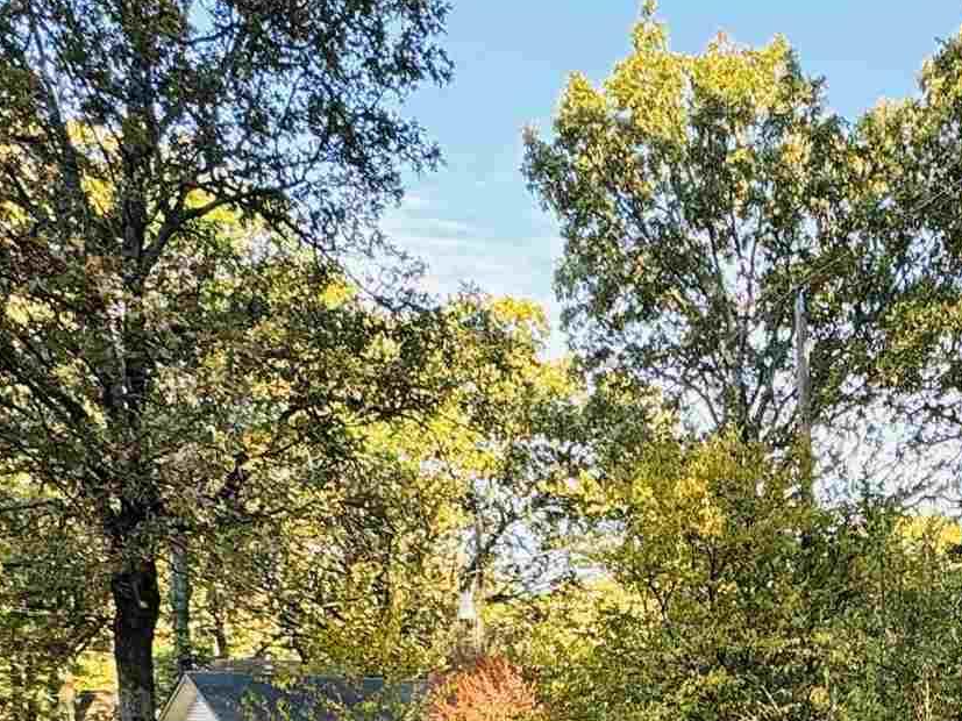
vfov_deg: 24.4
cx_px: 941
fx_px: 1445
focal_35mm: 52
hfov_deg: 33.9
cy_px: 944
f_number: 2.2
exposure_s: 1/99
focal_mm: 2.22
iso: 40
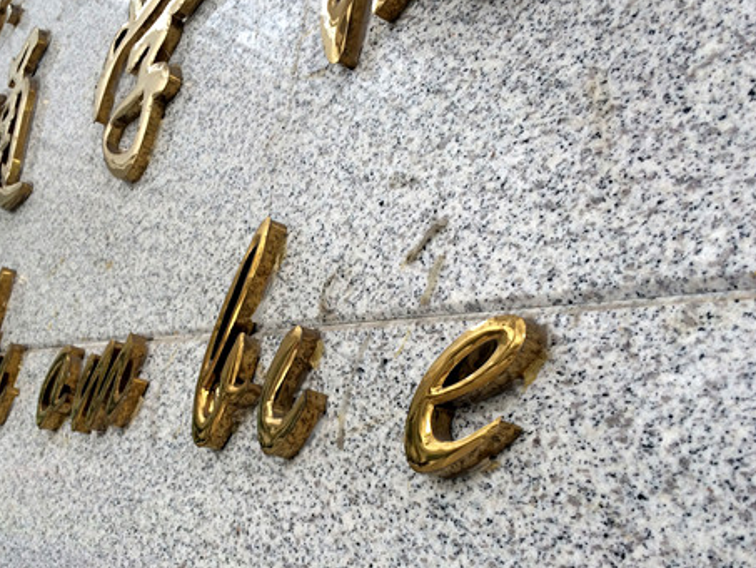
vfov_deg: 35.1
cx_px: 260
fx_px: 896
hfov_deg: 45.2
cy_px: 331
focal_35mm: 41
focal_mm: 4.15
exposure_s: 1/102
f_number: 2.2
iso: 32
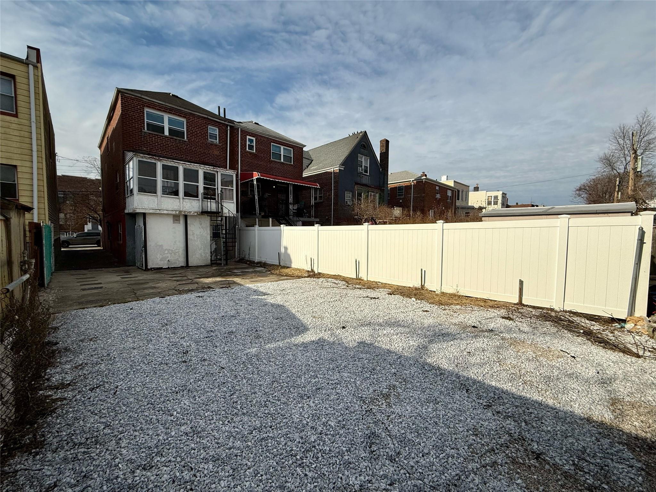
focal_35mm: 14
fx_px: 265
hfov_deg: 102.1
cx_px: 328
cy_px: 246
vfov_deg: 85.7
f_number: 2.2
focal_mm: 2.22
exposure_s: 1/6173
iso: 50
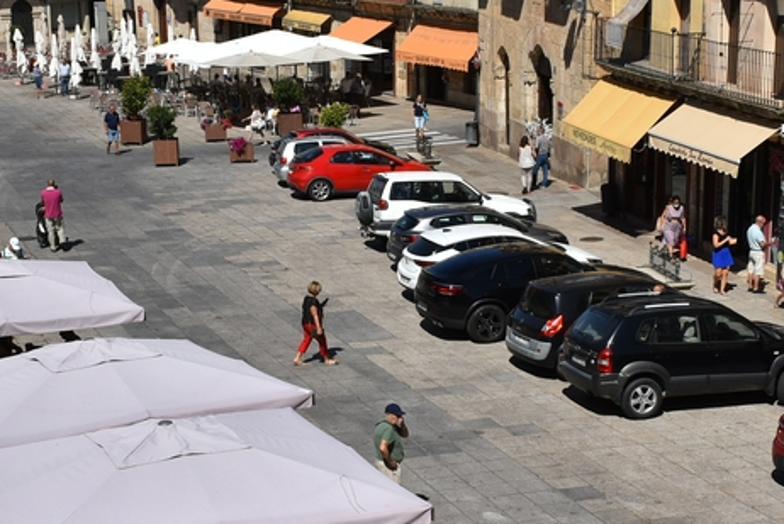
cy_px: 371
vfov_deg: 17.3
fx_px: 1721
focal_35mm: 79
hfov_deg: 25.6
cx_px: 356
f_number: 11
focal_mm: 27
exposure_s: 1/500
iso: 200
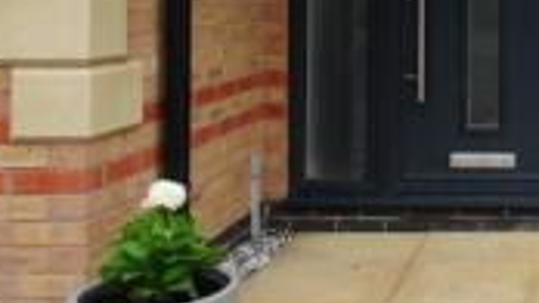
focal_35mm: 64
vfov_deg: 18.2
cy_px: -5
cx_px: 592
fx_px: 921
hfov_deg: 29.4
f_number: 4
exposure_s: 1/3200
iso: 1600
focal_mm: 15
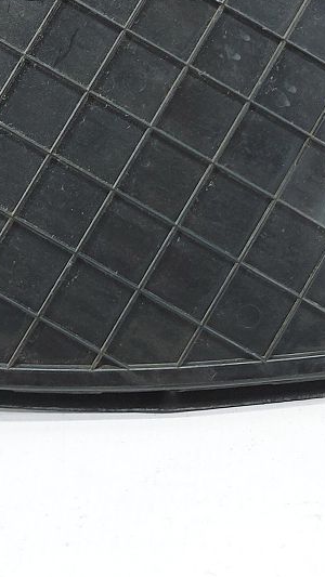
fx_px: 1041
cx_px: 257
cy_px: 88
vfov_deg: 30.0
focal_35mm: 68
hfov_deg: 17.6
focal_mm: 5.23
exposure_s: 1/50
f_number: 1.8
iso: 80
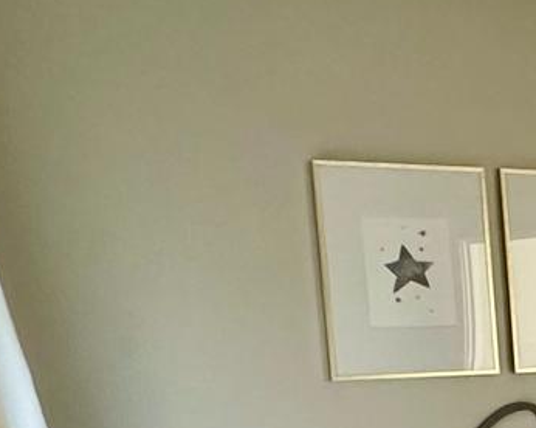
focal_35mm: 81
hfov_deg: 19.5
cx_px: 872
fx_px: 1283
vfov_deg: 18.1
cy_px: 501
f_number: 2.2
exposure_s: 1/60
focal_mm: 2.22
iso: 400
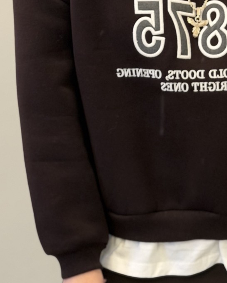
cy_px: 127
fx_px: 924
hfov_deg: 13.9
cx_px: 203
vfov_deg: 17.5
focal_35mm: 110
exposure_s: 1/33
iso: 200
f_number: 1.78
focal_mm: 6.76
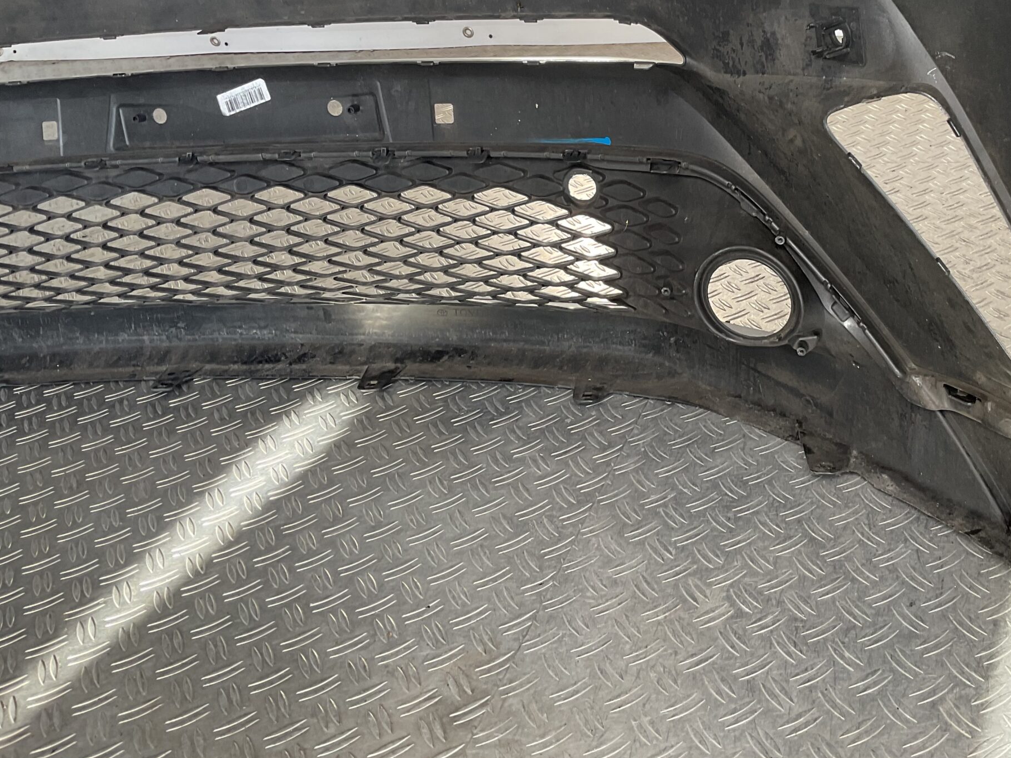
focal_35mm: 41
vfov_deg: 34.7
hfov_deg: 44.9
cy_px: 229
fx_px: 1197
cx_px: 696
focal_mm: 3
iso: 32
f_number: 1.8
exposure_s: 1/100
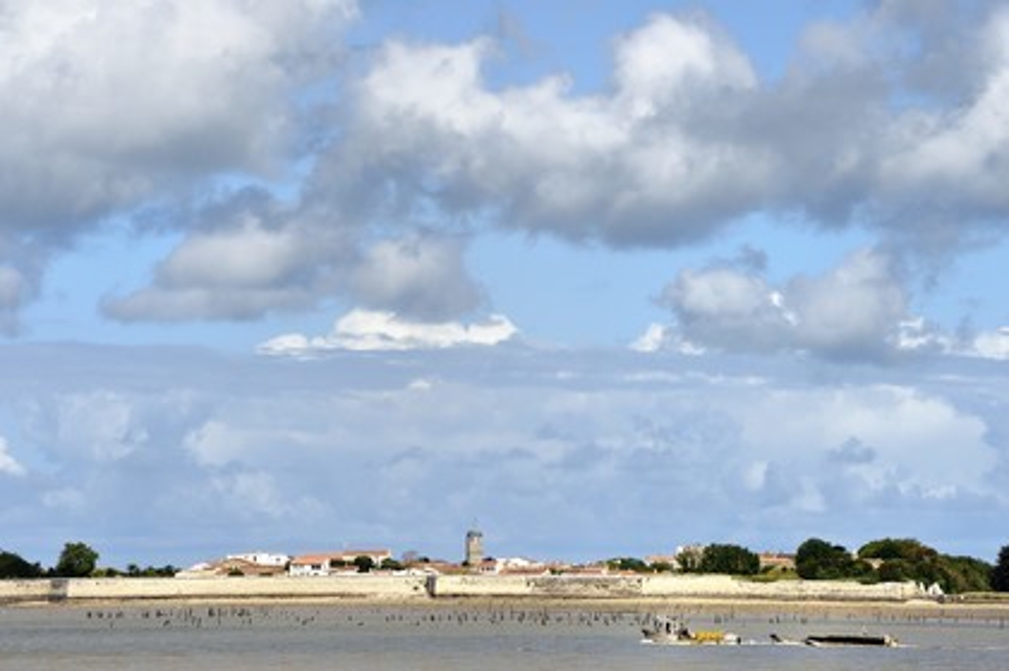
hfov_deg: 10.3
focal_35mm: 200
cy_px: 336
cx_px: 504
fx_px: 5601
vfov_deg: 6.9
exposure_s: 1/500
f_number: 11
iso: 200
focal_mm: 200
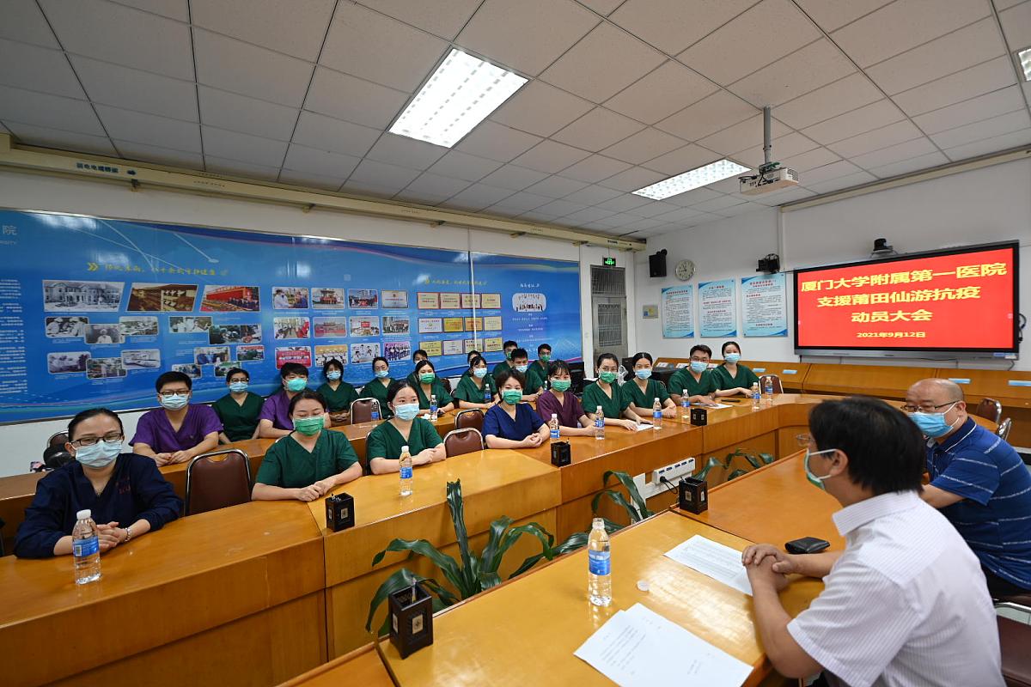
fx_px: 401
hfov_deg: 104.3
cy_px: 344
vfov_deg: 81.2
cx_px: 516
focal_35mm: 14
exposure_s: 1/80
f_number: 1.8
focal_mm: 14
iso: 200
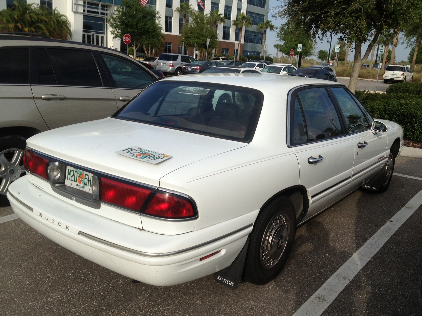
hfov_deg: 52.6
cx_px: 211
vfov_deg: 40.7
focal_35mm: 35
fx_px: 427
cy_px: 158
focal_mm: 4.28
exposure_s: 1/1842
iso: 50
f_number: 2.4
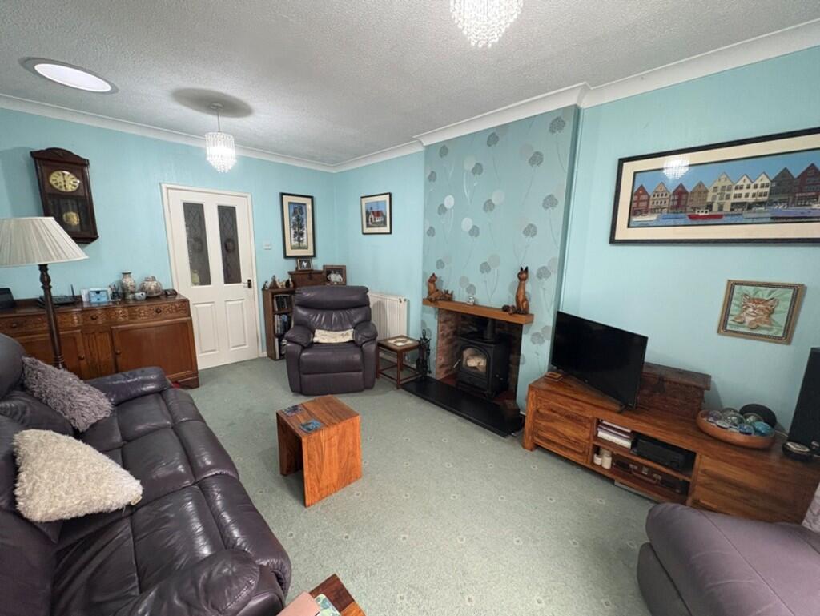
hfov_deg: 102.0
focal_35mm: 14
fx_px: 332
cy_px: 308
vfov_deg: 85.7
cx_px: 410
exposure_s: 1/60
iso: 400
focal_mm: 2.22
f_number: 2.2
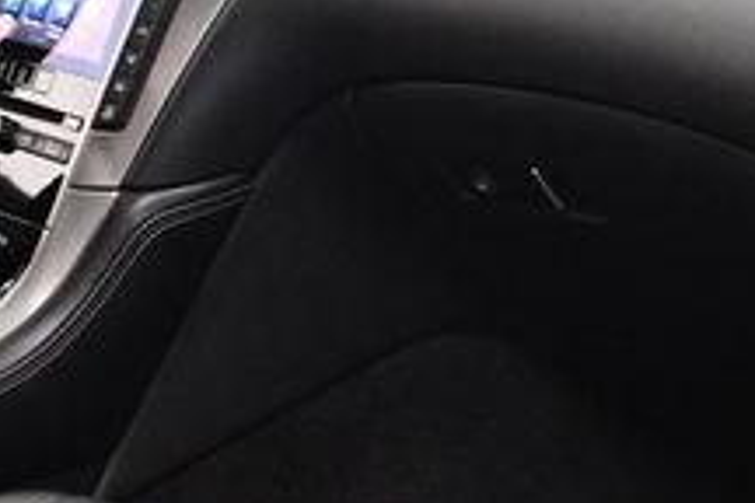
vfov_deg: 12.7
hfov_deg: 19.1
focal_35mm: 107
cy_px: 10
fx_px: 2244
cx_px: 329
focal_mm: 18
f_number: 3.5
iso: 2800
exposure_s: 1/125
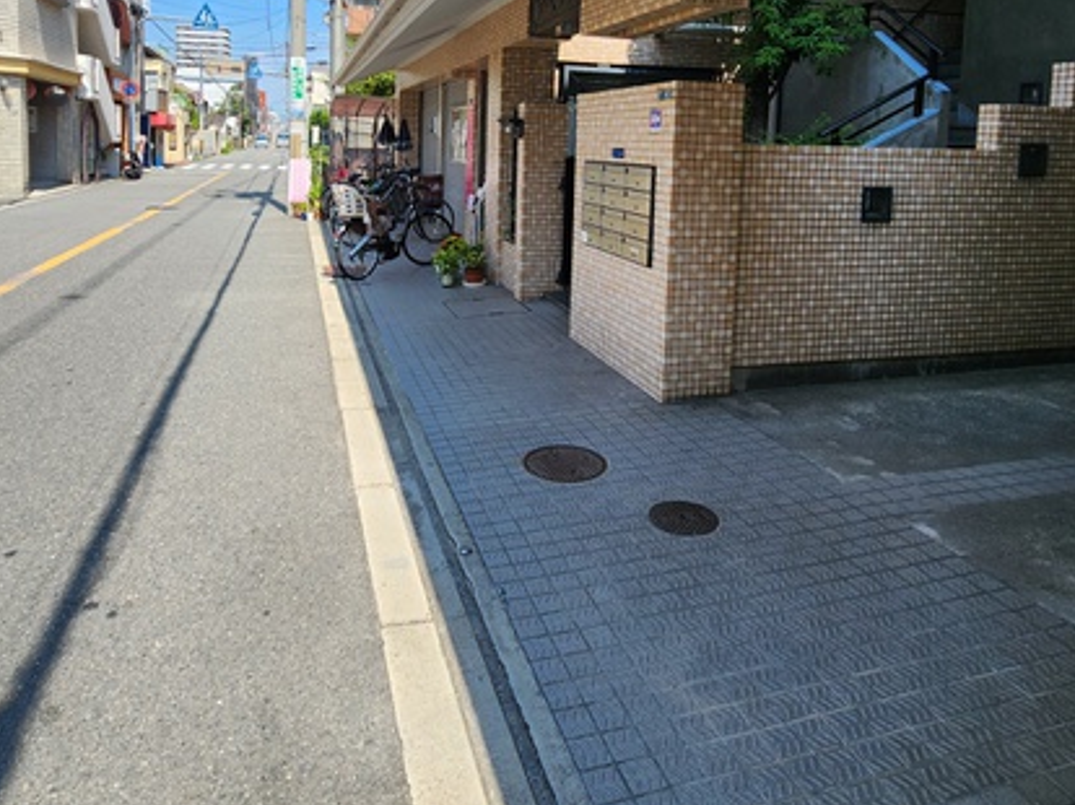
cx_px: 478
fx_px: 683
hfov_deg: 76.2
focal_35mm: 22
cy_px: 199
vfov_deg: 57.8
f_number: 2.2
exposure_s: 1/1108
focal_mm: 2.2
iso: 50
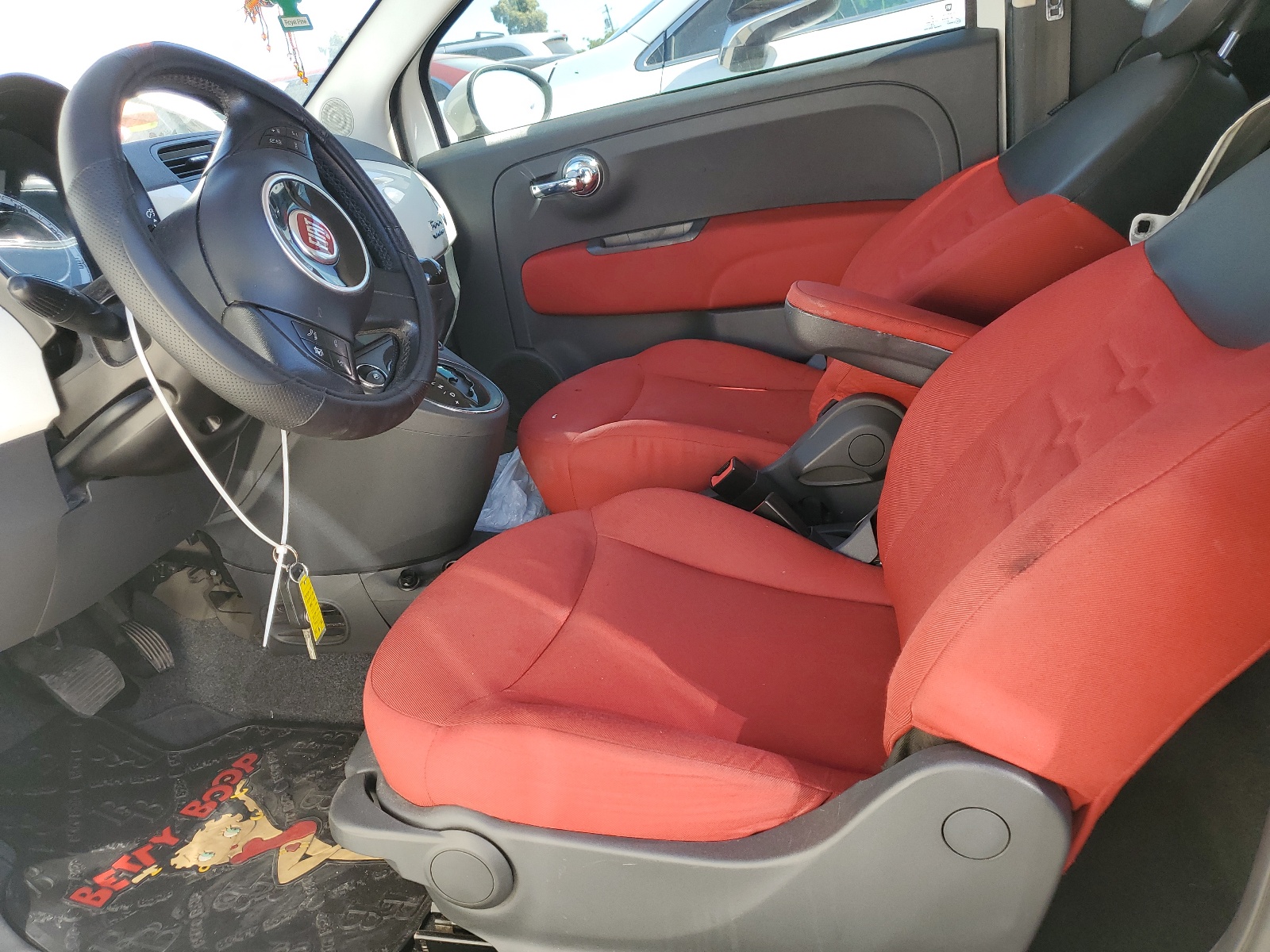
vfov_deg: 53.1
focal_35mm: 26
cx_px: 635
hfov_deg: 67.3
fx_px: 954
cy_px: 476
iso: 50
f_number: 1.5
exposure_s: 1/323
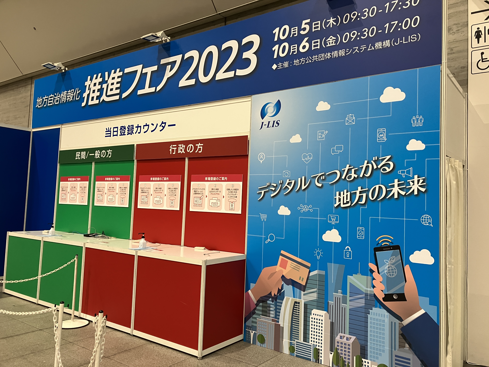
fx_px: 396
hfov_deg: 63.4
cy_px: 184
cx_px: 244
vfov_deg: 49.7
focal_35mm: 28
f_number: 1.8
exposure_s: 1/60
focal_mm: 3.99
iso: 200
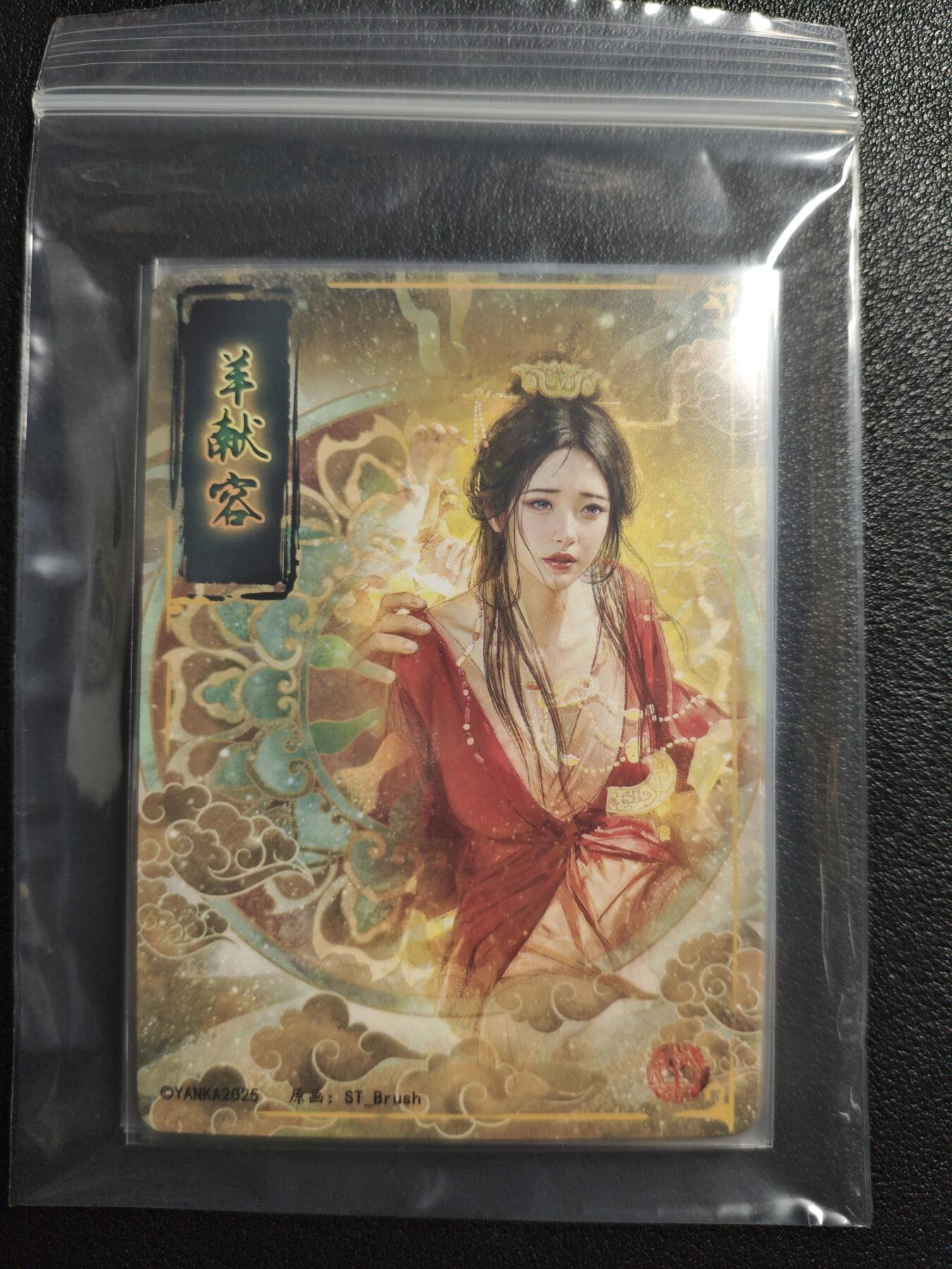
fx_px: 953
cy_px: 634
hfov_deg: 53.1
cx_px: 476
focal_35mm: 26
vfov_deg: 67.3
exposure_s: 1/100
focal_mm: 4.94
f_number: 1.5
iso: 400
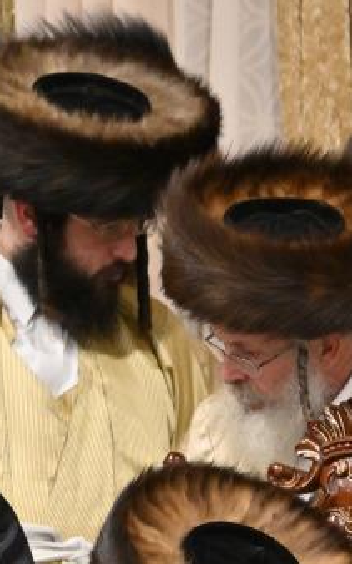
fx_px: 14225
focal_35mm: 926
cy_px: 536
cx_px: -364
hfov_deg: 1.4
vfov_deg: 2.3
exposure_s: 1/200
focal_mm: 200
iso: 500
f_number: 2.8
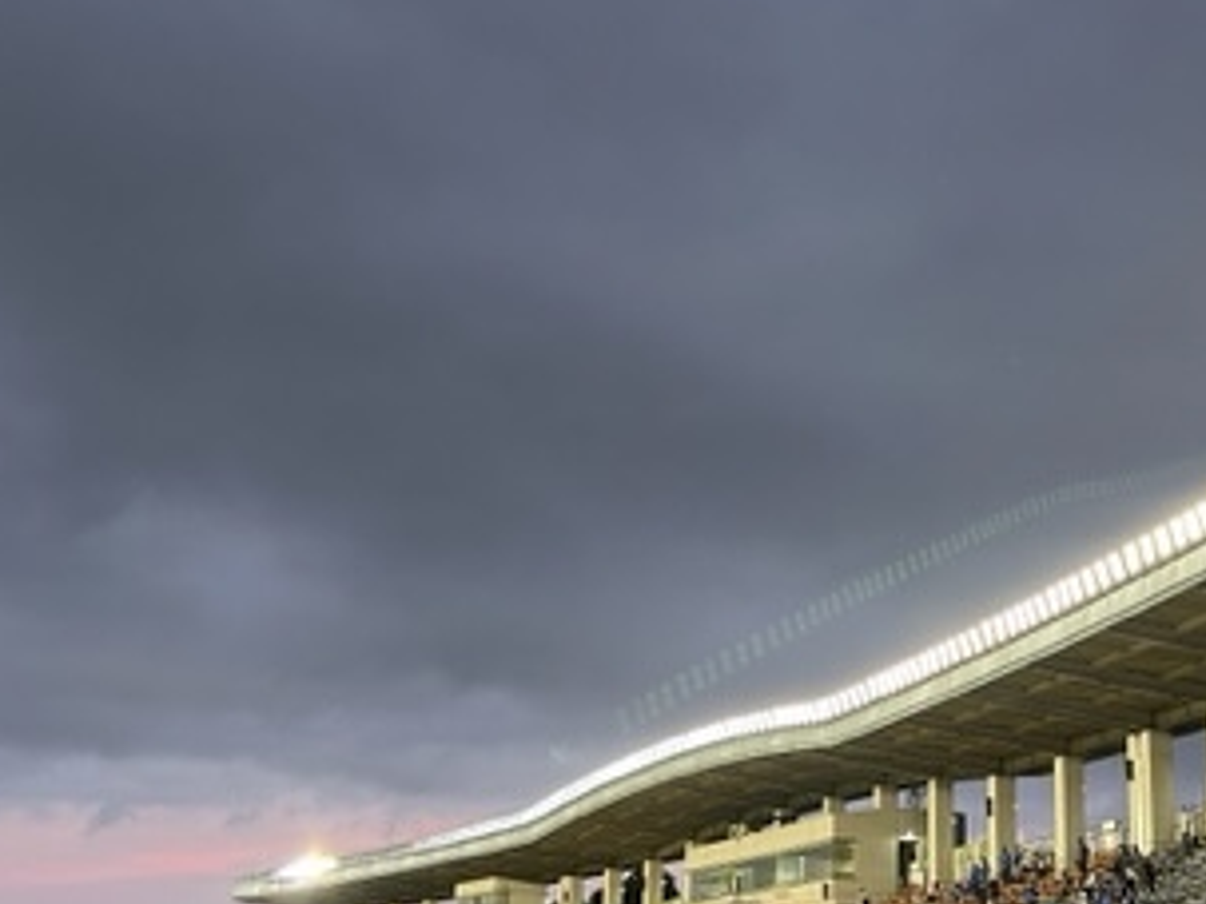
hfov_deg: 34.1
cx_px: 927
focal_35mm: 55
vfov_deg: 26.4
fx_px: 1915
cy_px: 597
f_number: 1.5
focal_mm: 5.7
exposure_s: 1/72
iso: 125
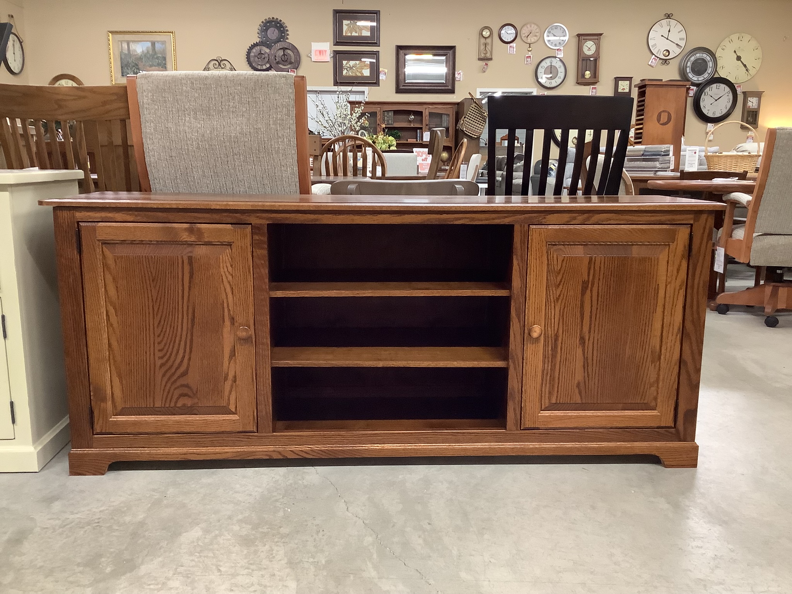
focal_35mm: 31
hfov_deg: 58.4
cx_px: 396
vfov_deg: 45.4
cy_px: 297
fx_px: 709
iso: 320
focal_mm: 3.3
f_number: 2.4
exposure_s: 1/30
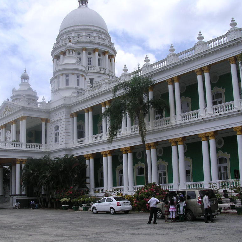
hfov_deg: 37.4
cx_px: 94
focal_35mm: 45
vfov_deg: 37.6
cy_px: 121
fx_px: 356
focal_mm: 5.8
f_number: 5.6
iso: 100
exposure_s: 1/500
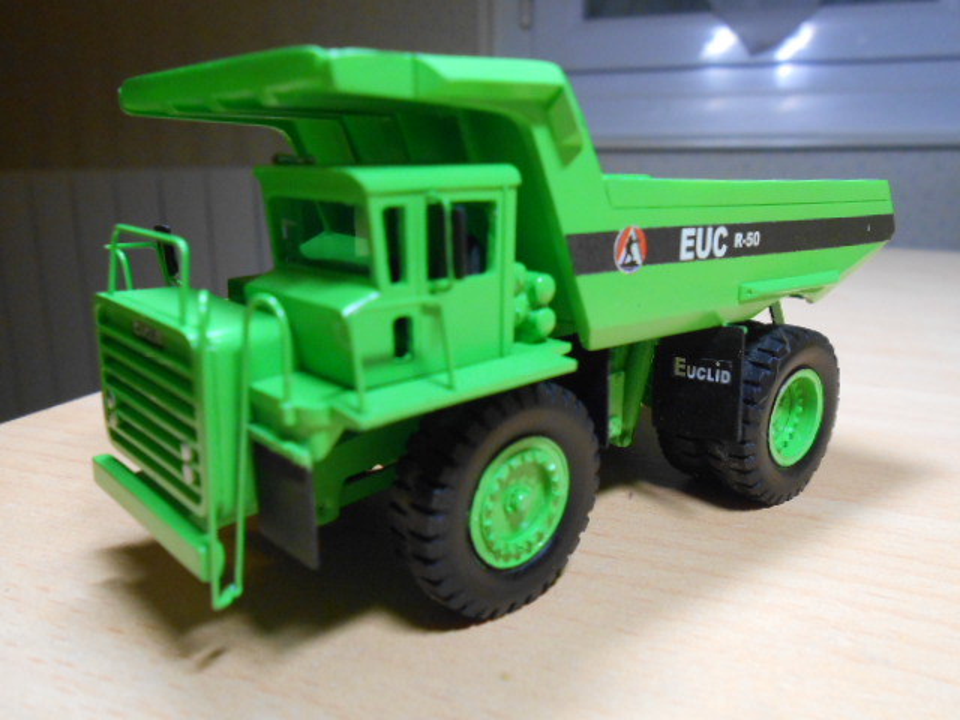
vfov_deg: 46.8
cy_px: 360
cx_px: 480
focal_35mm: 30
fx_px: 832
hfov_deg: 60.0
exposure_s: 1/30
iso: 400
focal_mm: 5.3
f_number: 3.8
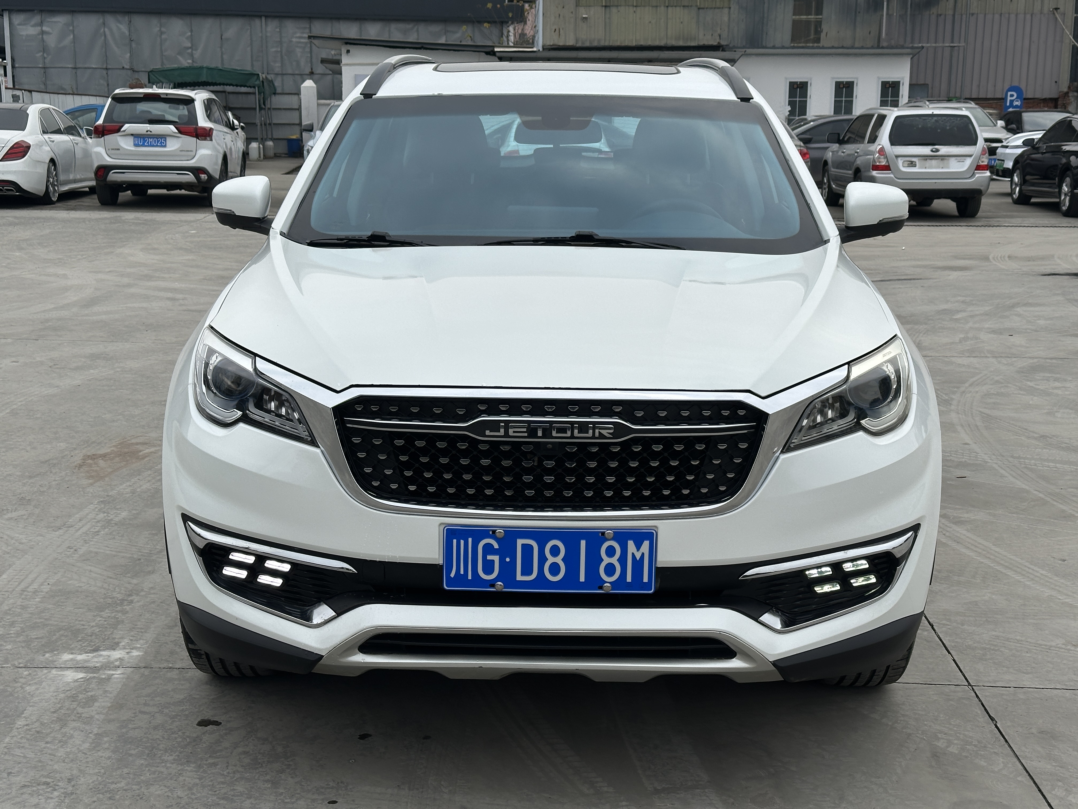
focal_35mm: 48
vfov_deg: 30.3
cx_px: 539
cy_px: 404
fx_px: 1495
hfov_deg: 39.7
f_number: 1.78
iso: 64
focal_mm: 6.86
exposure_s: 1/2070
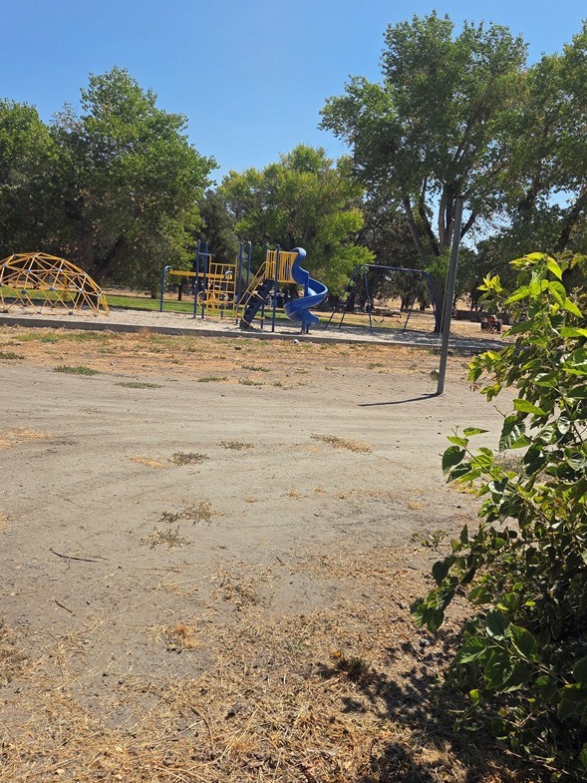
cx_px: 319
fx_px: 678
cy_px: 378
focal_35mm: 30
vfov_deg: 59.9
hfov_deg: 46.8
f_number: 1.8
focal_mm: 5.4
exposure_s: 1/5545
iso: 80
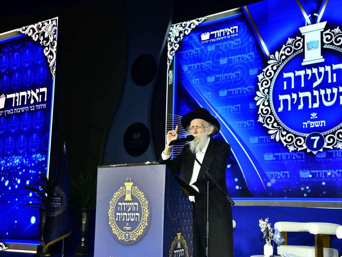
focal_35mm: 49
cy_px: 129
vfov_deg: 29.7
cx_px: 183
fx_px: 484
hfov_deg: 38.9
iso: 1000
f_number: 5.6
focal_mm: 45
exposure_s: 1/200
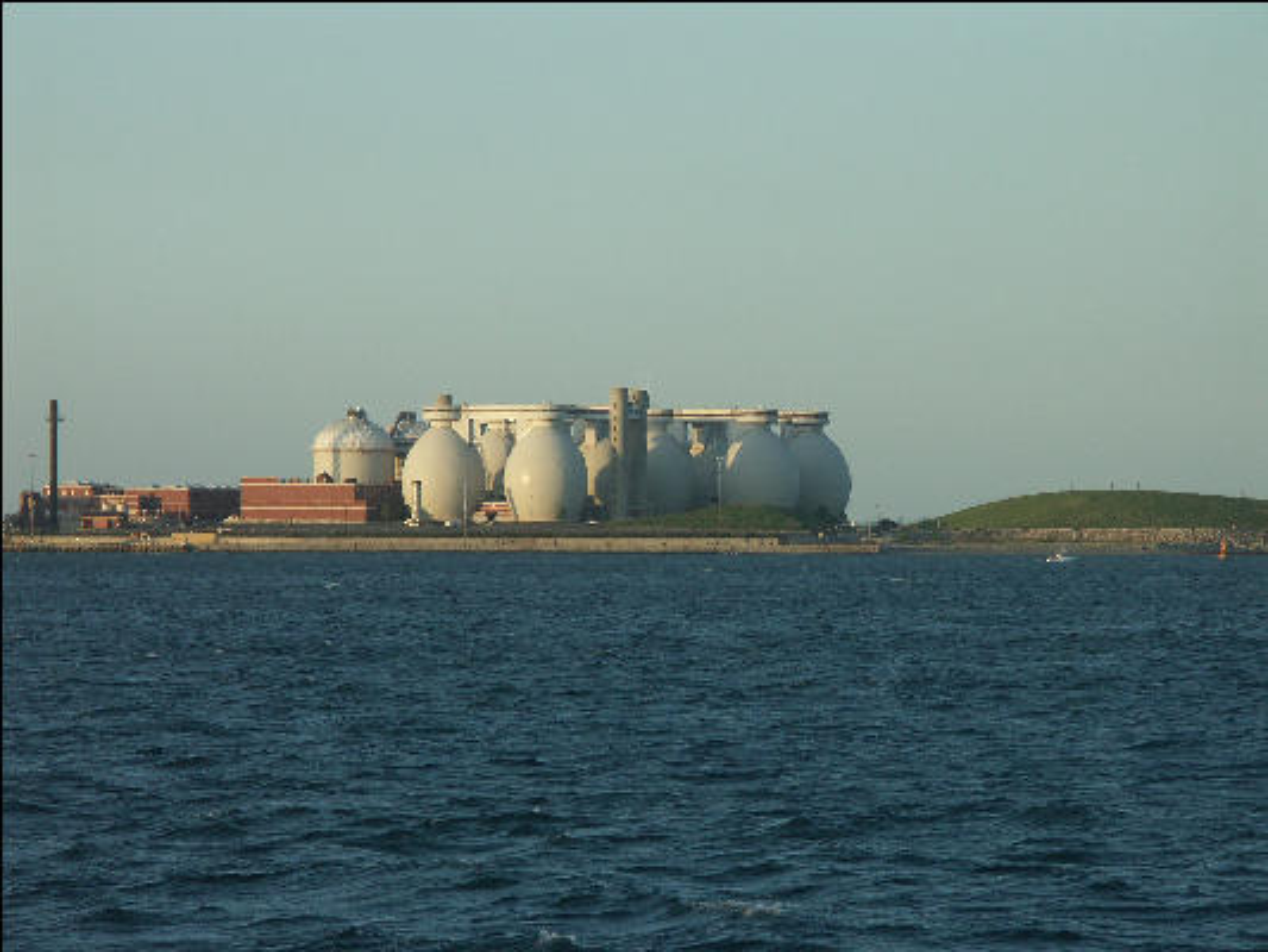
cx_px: 634
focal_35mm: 193
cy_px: 476
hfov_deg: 10.2
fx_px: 7071
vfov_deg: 7.7
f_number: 5
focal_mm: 48.8
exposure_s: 1/250
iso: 100
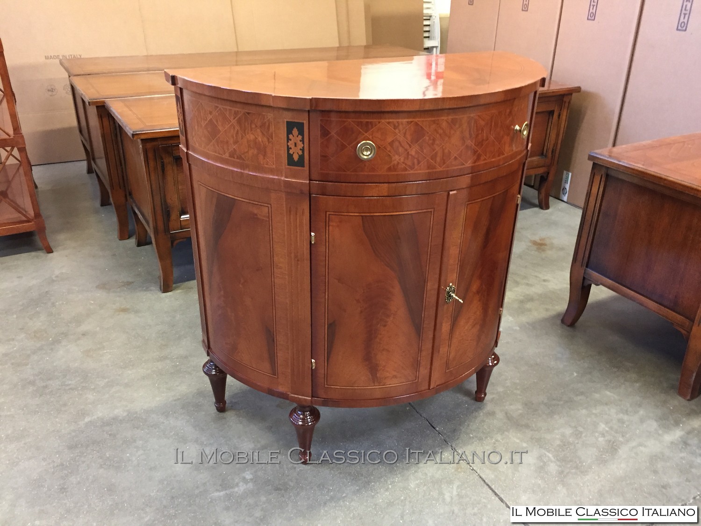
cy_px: 263
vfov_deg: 48.2
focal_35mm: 29
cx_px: 350
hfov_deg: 61.7
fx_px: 587
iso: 250
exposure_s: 1/20
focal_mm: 4.15
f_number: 2.2
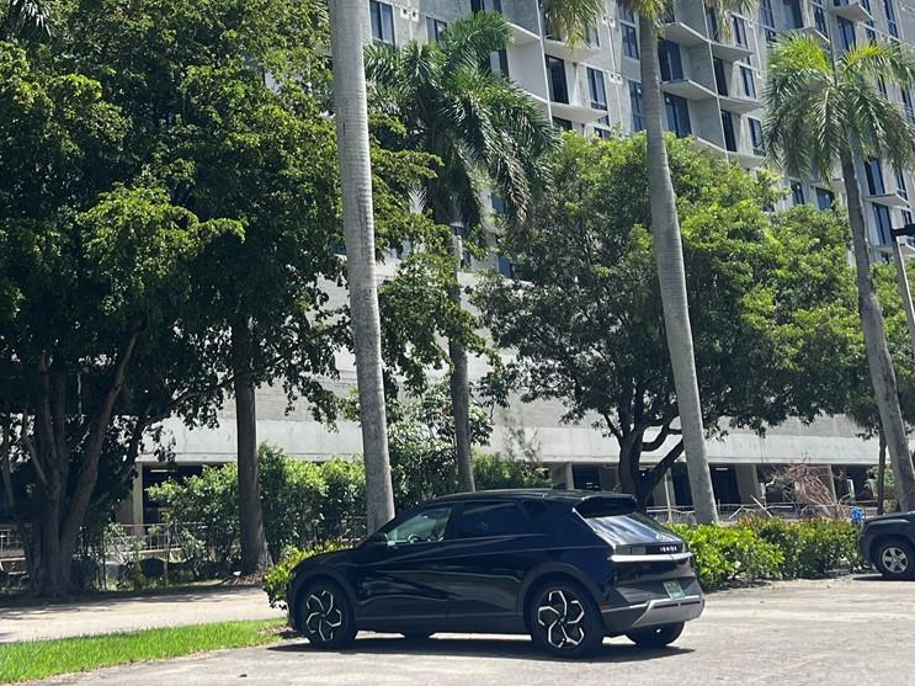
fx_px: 1480
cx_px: 179
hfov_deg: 33.3
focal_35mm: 56
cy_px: 10
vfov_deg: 24.9
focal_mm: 5.1
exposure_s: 1/2179
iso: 50
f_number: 1.6
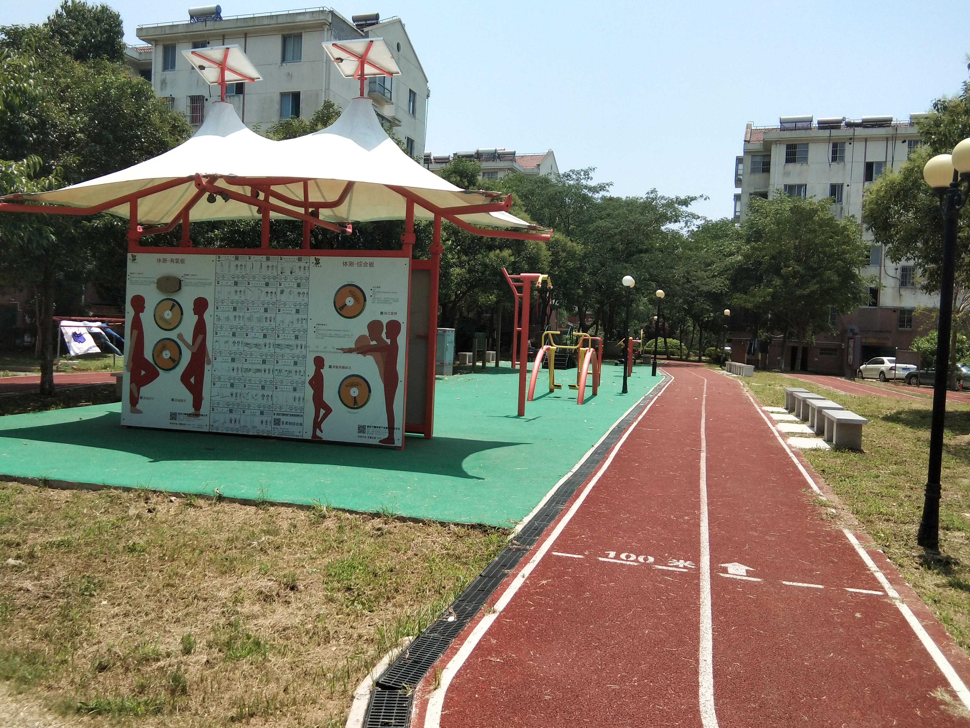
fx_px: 953
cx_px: 441
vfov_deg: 41.8
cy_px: 347
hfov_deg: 53.9
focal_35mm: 34
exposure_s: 1/918
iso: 50
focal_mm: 3.69
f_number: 2.2
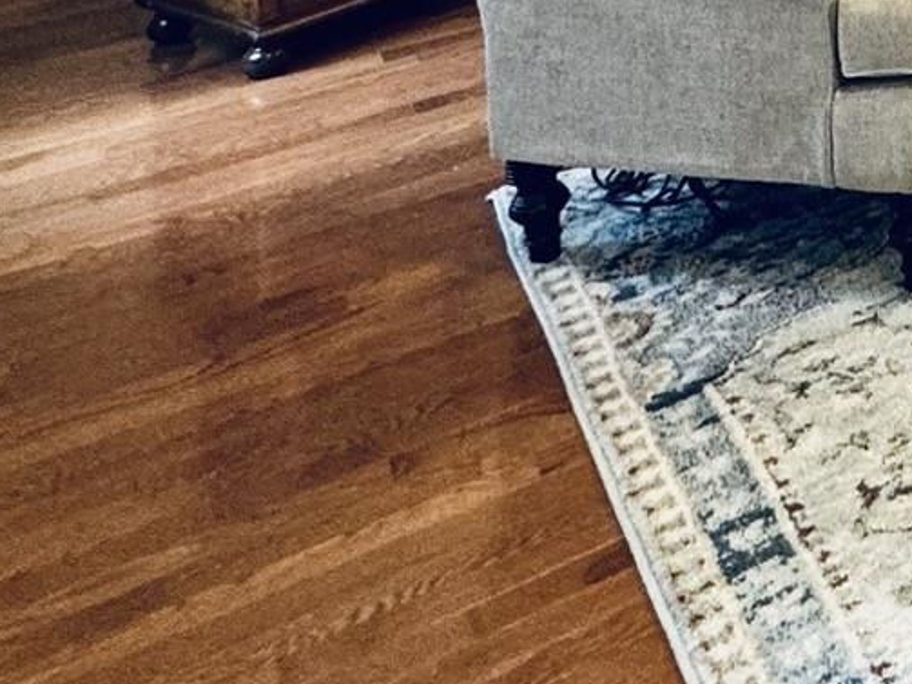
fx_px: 1501
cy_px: -581
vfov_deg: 19.0
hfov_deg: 22.3
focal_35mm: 57
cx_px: 1590
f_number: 2.2
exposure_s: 1/60
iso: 160
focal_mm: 2.22
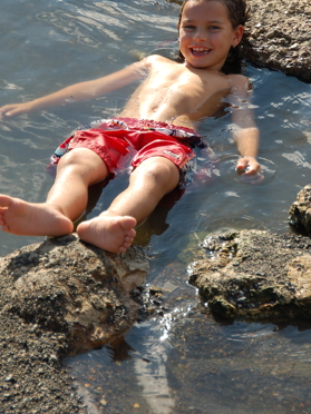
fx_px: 2348
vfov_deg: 10.1
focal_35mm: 196
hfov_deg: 7.6
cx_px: 171
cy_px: 128
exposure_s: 1/500
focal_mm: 92
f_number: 5.6
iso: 220
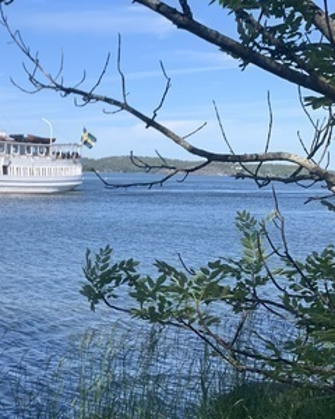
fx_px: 806
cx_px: -66
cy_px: 229
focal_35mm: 65
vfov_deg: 29.1
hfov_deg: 21.8
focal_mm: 4.25
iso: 25
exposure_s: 1/1560
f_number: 1.8
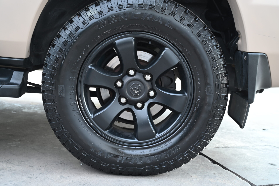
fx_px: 372
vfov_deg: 28.1
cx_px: 140
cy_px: 93
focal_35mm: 48
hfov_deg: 41.1
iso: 200
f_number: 4
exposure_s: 1/5
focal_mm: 48
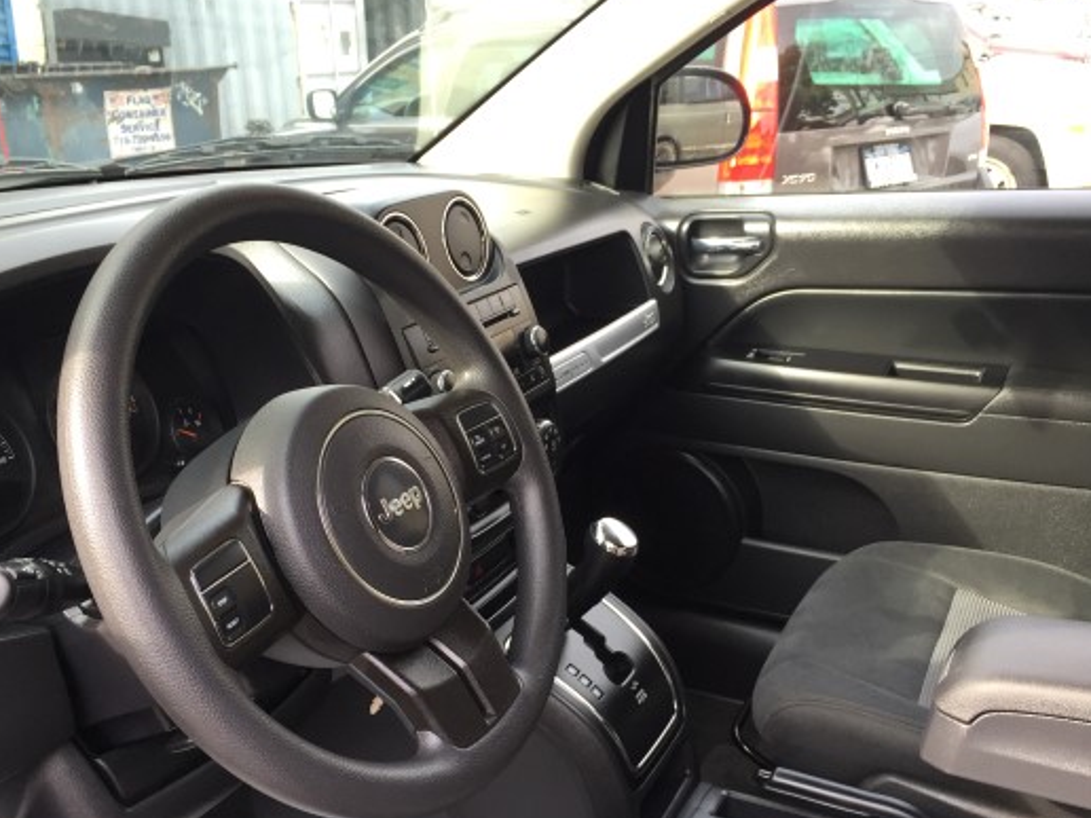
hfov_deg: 51.4
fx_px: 1135
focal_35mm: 36
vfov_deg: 39.5
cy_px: 478
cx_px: 541
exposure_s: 1/120
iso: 50
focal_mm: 4.15
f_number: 2.2
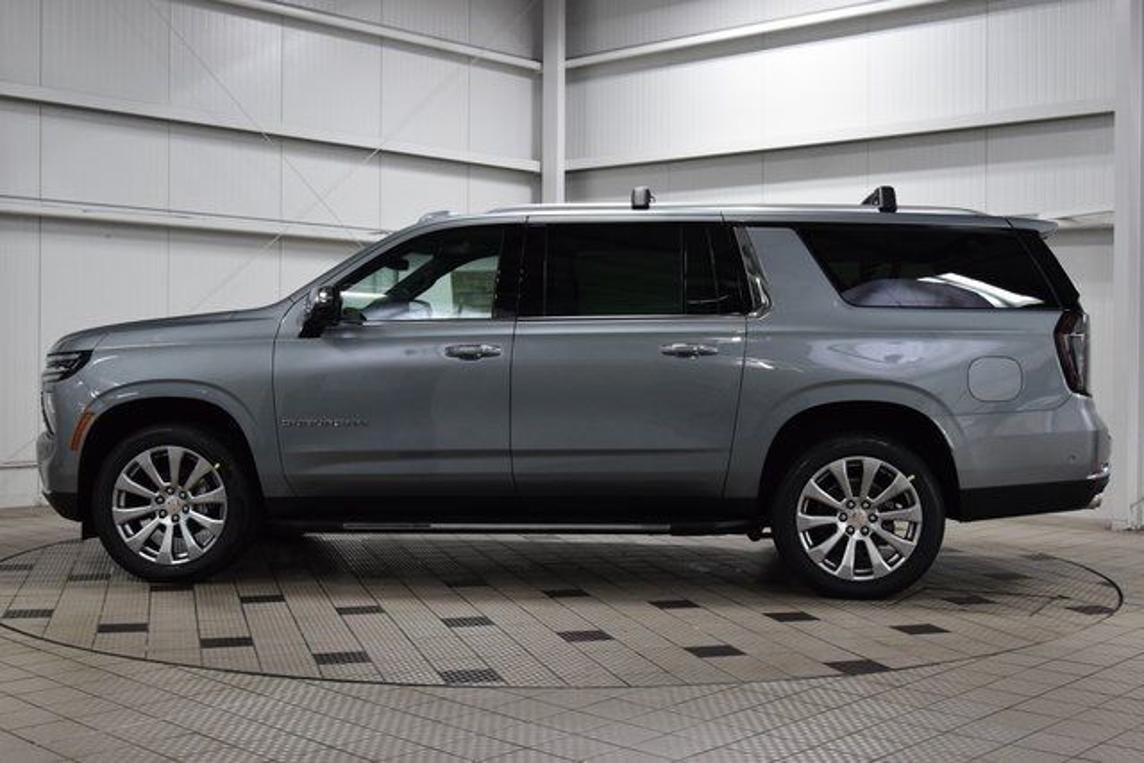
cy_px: 382
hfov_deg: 43.6
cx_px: 572
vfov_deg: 29.9
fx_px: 1430
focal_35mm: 45
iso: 1600
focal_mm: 30
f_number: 8
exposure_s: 1/60
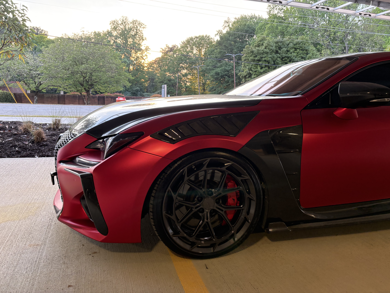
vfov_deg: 53.1
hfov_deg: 67.3
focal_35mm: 26
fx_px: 293
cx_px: 195
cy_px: 146
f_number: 1.6
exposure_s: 1/118
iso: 125
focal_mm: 5.96
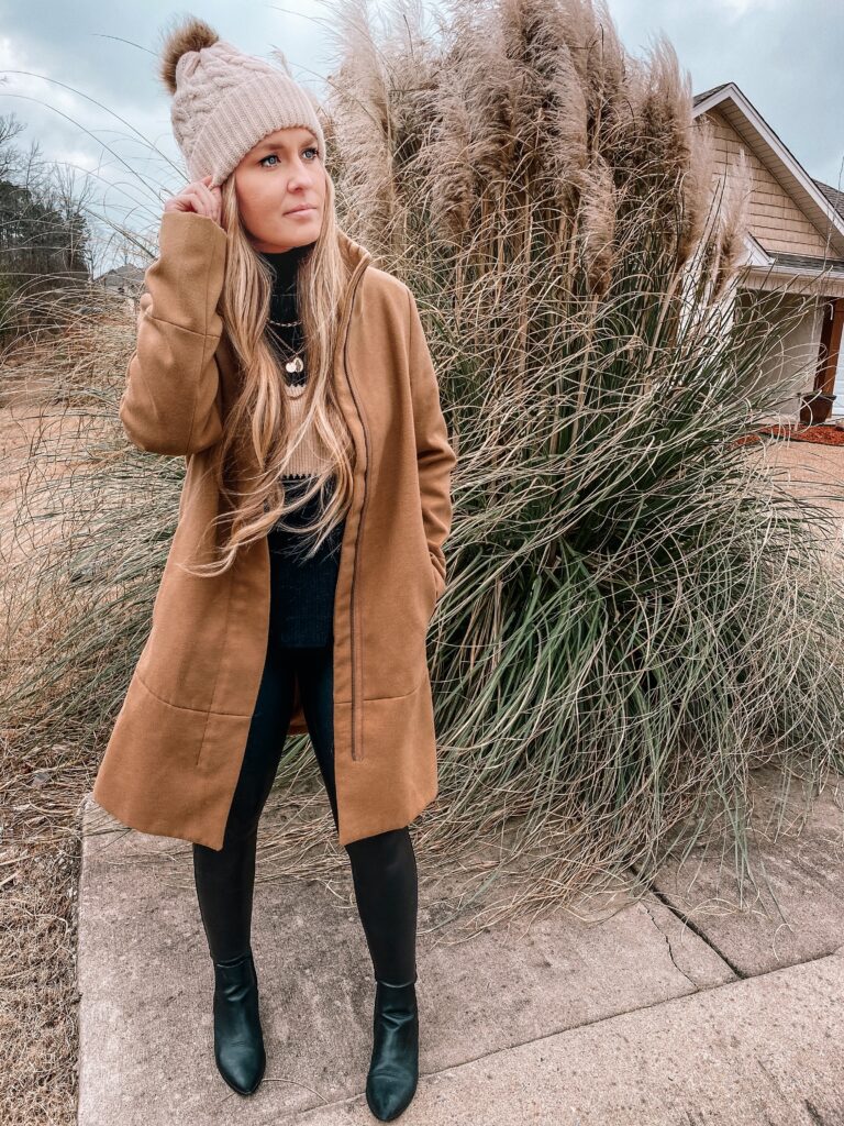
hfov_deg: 53.1
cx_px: 422
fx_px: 845
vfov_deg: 67.3
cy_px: 563
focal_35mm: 26
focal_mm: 4.25
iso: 32
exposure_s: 1/380
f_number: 1.8
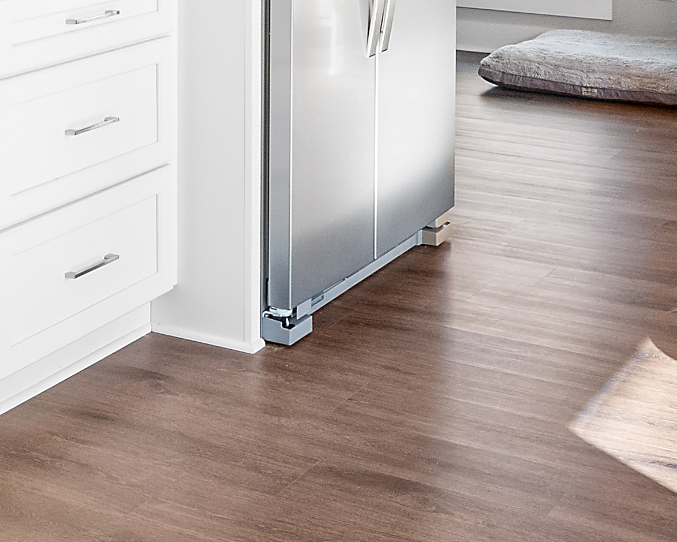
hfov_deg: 27.5
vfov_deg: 19.9
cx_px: 376
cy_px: -214
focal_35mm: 69
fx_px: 1383
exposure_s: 1/40
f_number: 5.6
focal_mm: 8
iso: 400
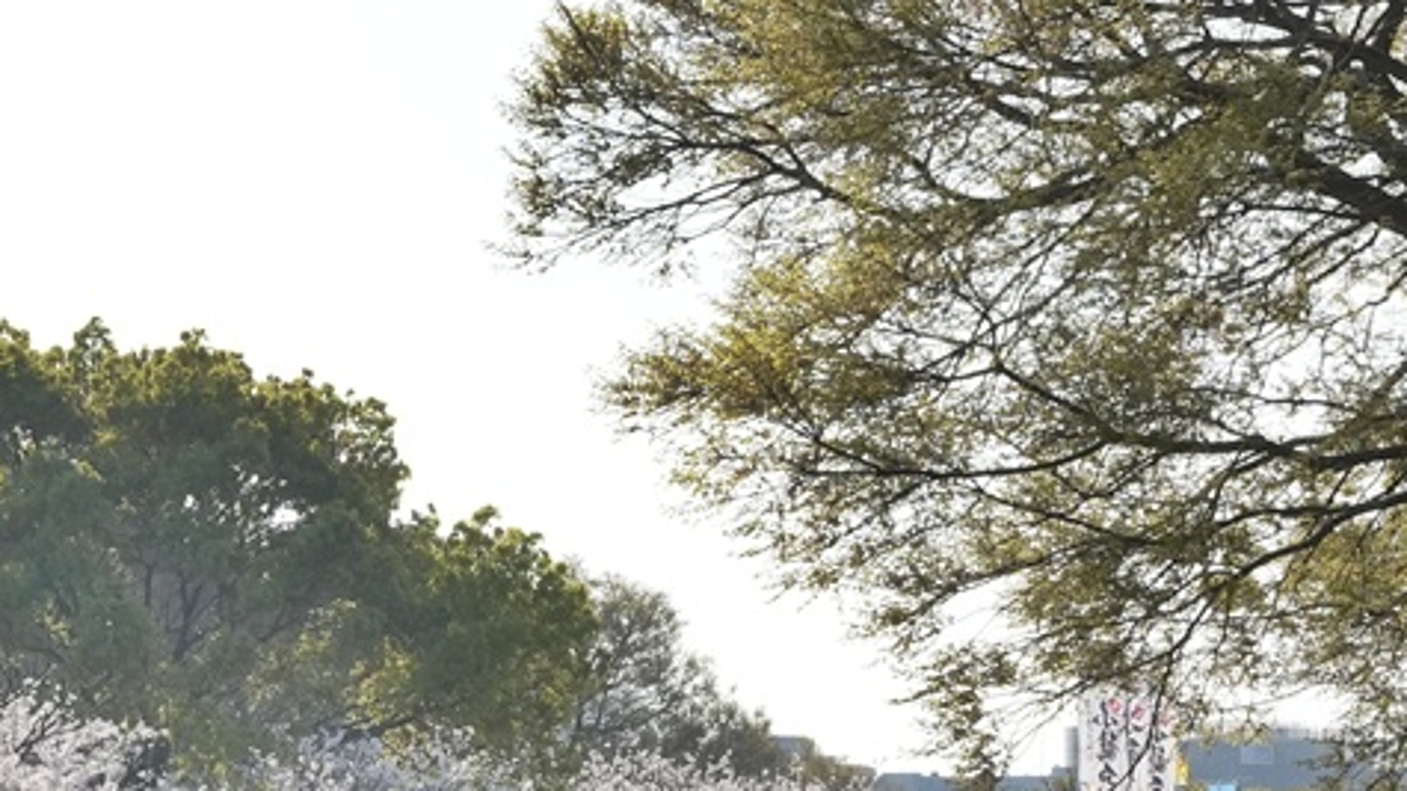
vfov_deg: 5.1
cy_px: 923
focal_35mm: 237
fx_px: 8841
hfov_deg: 9.0
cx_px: -36
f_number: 10
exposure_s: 1/3200
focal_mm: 70
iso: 2000
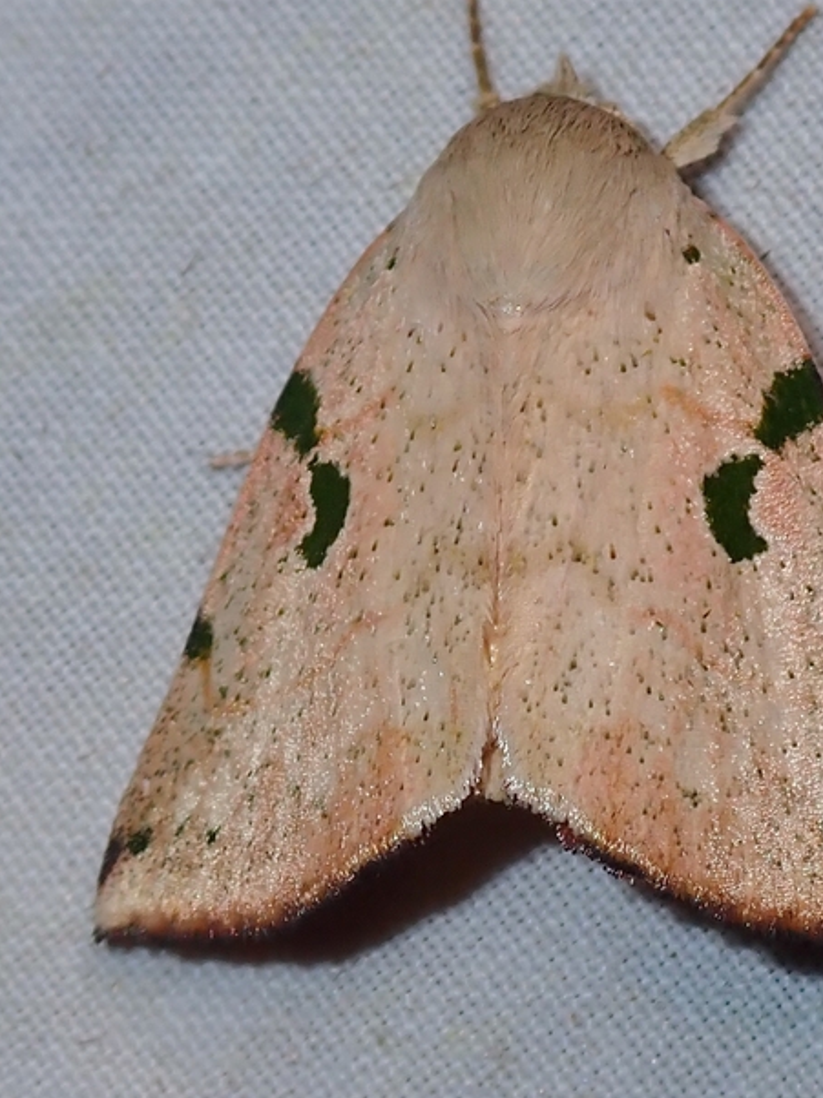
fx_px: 4568
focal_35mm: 144
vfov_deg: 13.7
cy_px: 407
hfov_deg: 10.3
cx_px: 526
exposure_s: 1/400
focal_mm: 18
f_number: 6.3
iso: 100
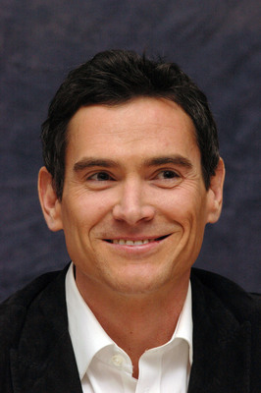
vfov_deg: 9.5
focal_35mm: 218
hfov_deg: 6.3
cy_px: 196
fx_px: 2369
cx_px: 130
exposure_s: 1/320
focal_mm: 145
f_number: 8
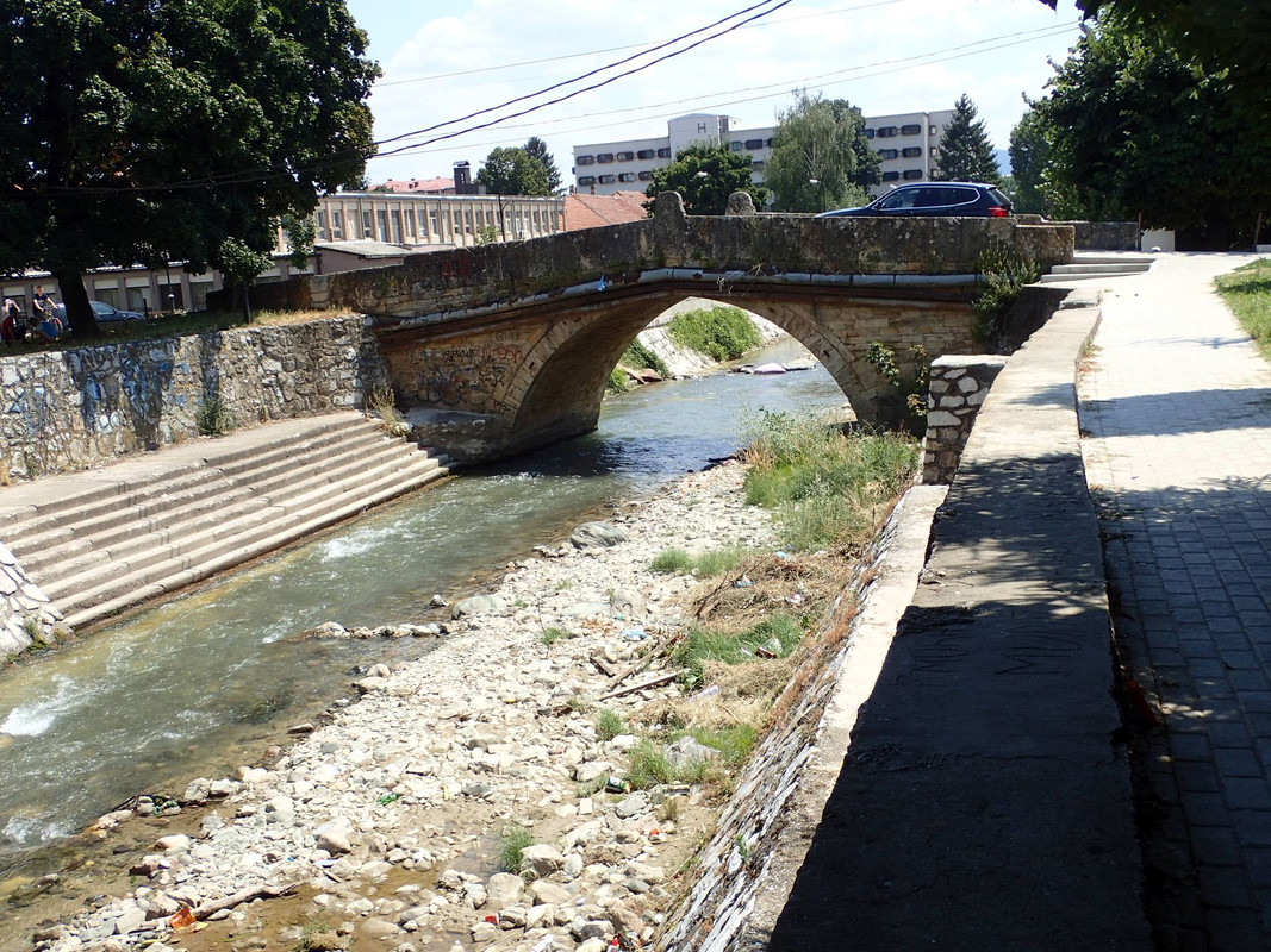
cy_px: 476
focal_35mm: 40
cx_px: 636
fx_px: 1469
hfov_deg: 46.8
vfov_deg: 36.0
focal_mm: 7.34
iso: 100
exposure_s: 1/500
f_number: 4
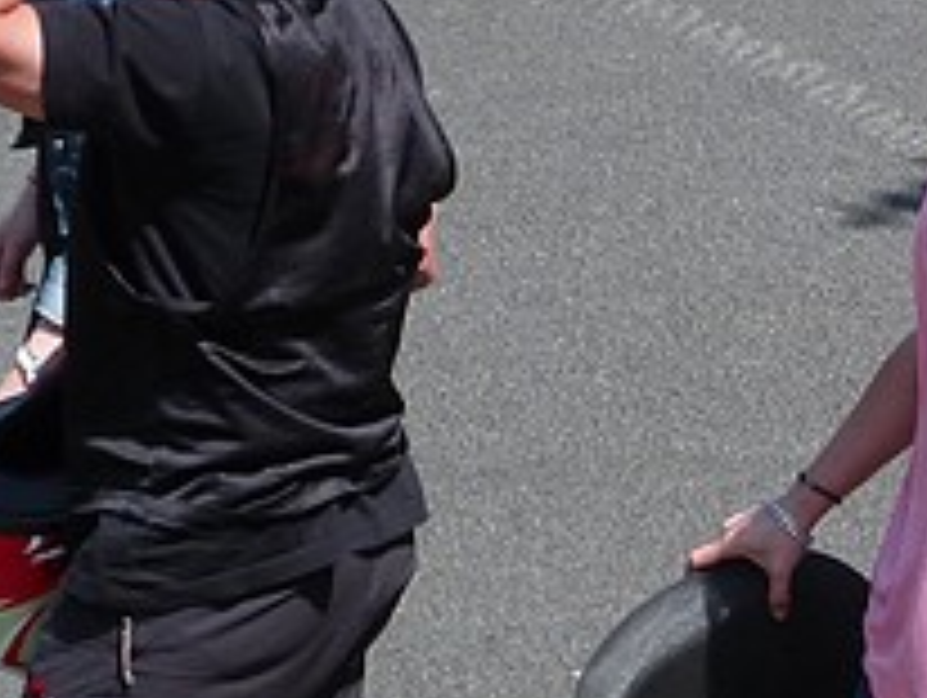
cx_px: 909
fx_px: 6140
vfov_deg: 6.5
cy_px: 243
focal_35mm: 229
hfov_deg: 8.6
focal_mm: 9.7
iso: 80
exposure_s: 1/400
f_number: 3.9
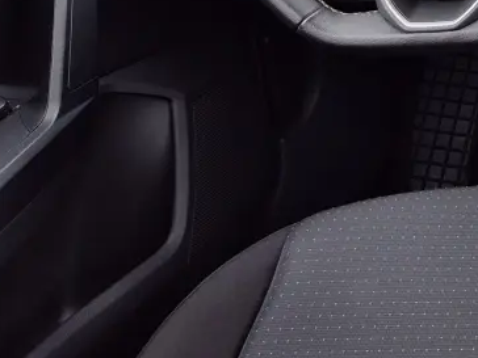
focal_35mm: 91
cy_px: -193
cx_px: 863
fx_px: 1257
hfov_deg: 17.4
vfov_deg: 15.0
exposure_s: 1/166
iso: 25
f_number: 1.8
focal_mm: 5.4
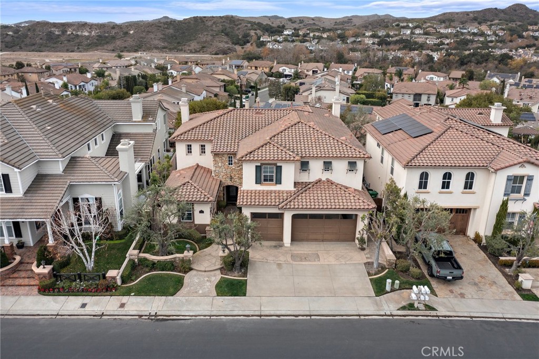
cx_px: 270
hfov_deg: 65.5
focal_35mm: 28
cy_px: 180
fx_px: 419
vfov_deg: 46.4
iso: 100
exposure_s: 1/640
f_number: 2.8
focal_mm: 10.26
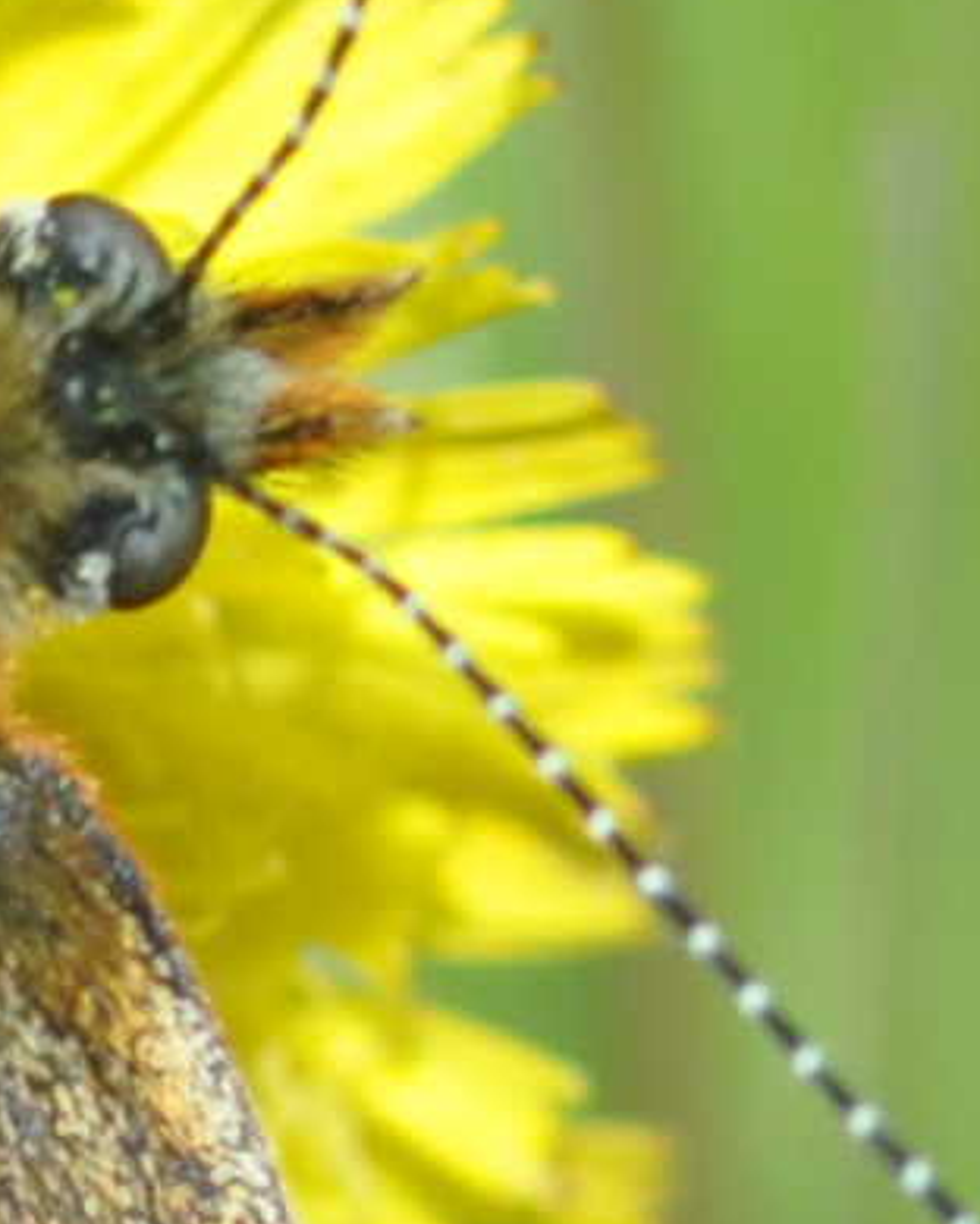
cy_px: 1011
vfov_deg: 1.4
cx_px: -1373
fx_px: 50431
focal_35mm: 1391
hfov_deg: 1.1
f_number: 8
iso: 200
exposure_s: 1/250
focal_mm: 90
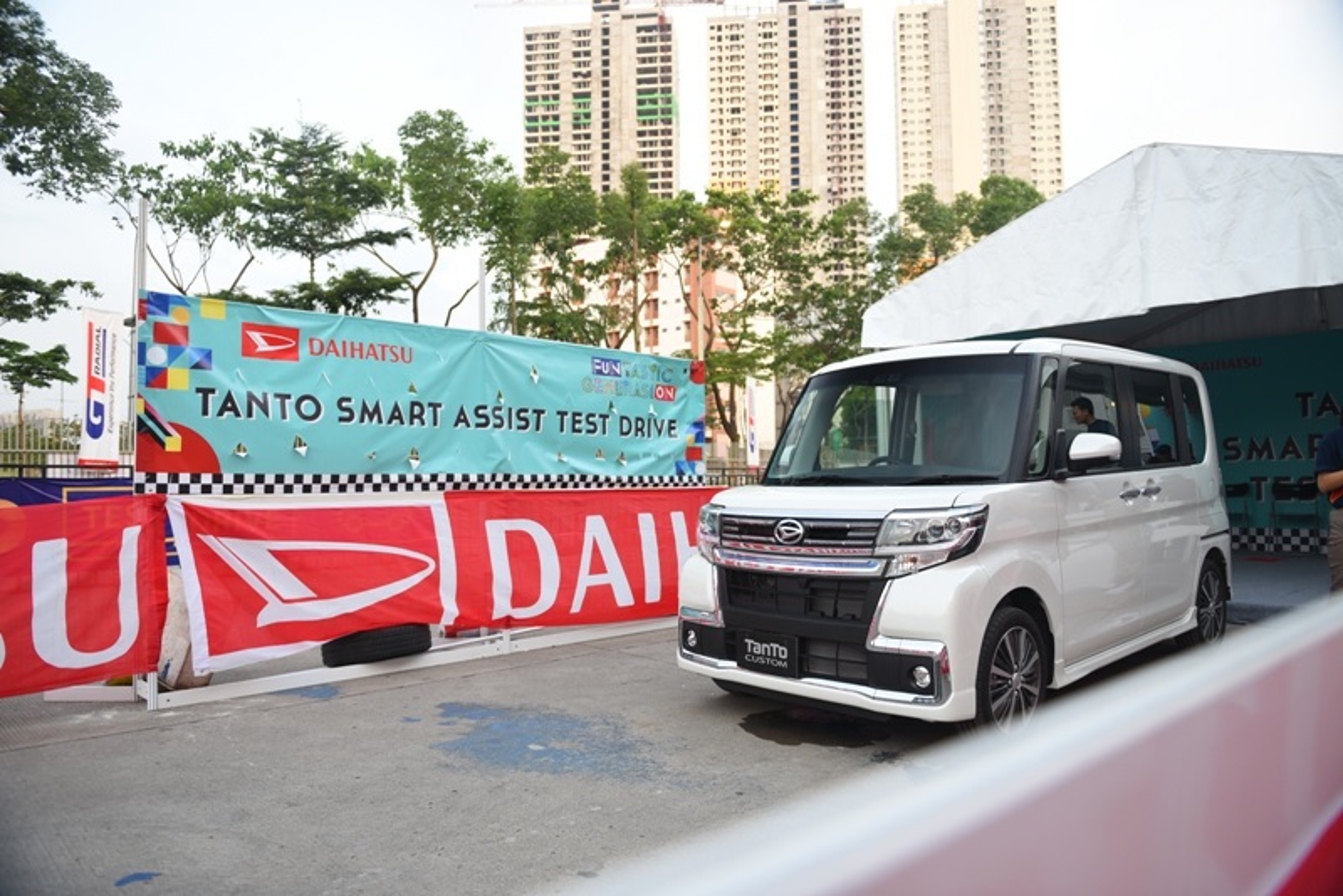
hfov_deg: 73.7
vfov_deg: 53.2
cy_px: 448
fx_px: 896
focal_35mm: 24
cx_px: 672
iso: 400
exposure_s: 1/160
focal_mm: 24
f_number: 2.8
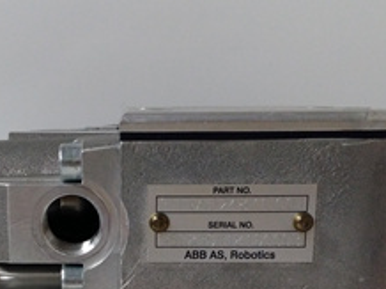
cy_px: 290
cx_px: 108
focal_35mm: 62
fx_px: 691
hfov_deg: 30.8
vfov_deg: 22.7
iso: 384
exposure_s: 1/33
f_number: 2
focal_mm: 3.79
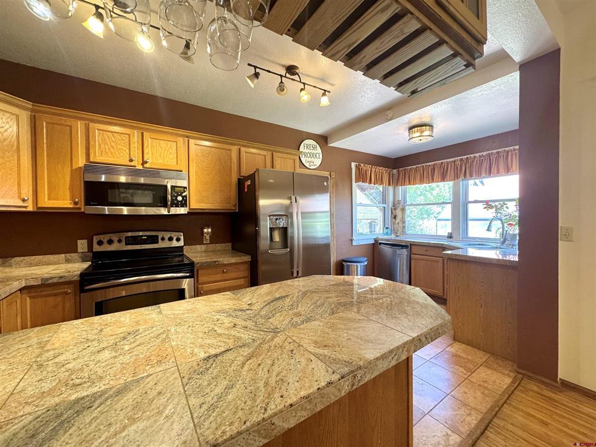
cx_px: 298
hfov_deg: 102.1
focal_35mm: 14
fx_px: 241
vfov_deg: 85.7
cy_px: 224
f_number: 2.2
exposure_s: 1/60
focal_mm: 2.22
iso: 250
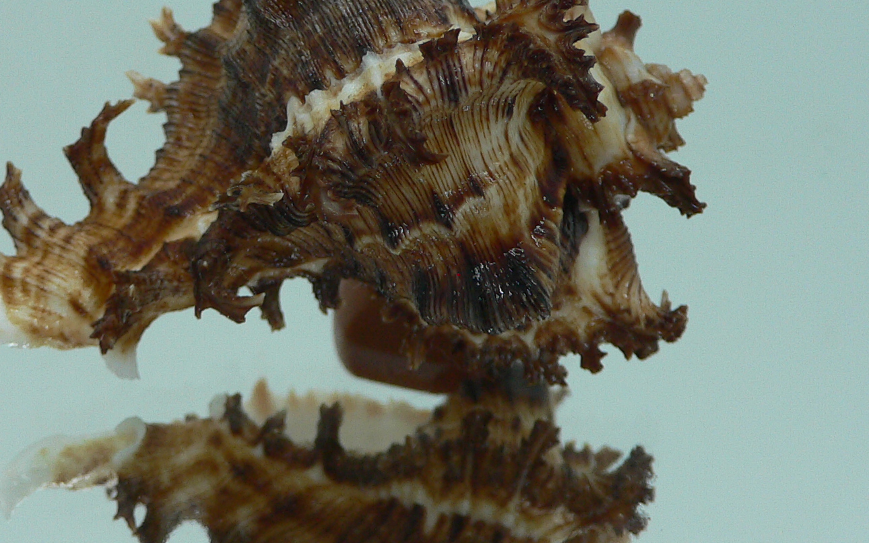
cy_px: 174
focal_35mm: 58
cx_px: 383
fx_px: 1373
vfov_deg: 22.3
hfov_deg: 35.1
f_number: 2.8
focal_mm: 4.6
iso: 100
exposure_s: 1/60
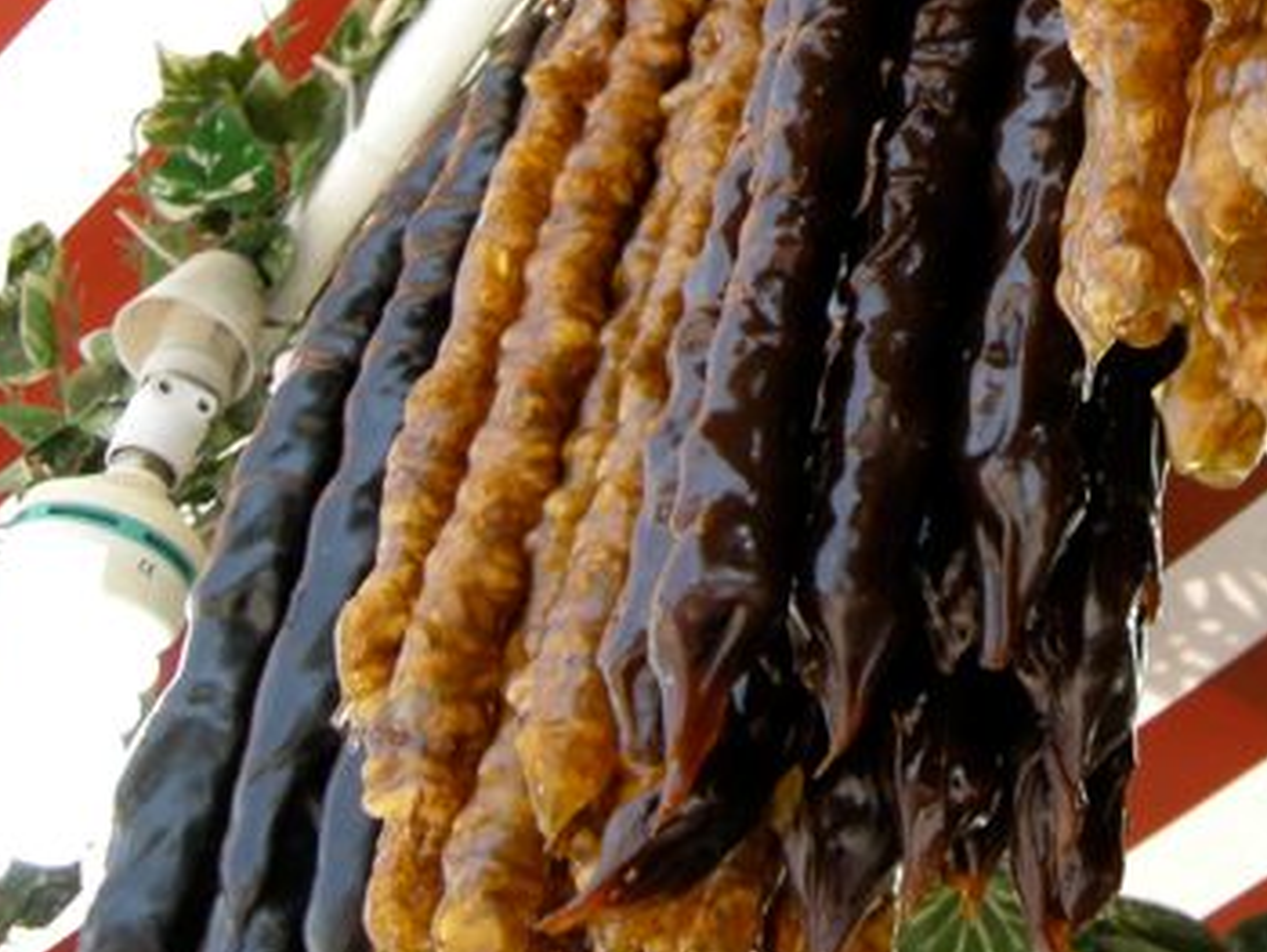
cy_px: -11
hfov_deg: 21.8
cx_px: 1386
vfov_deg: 17.0
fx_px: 3113
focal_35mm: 85
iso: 64
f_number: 3
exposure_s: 1/106
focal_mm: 7.5
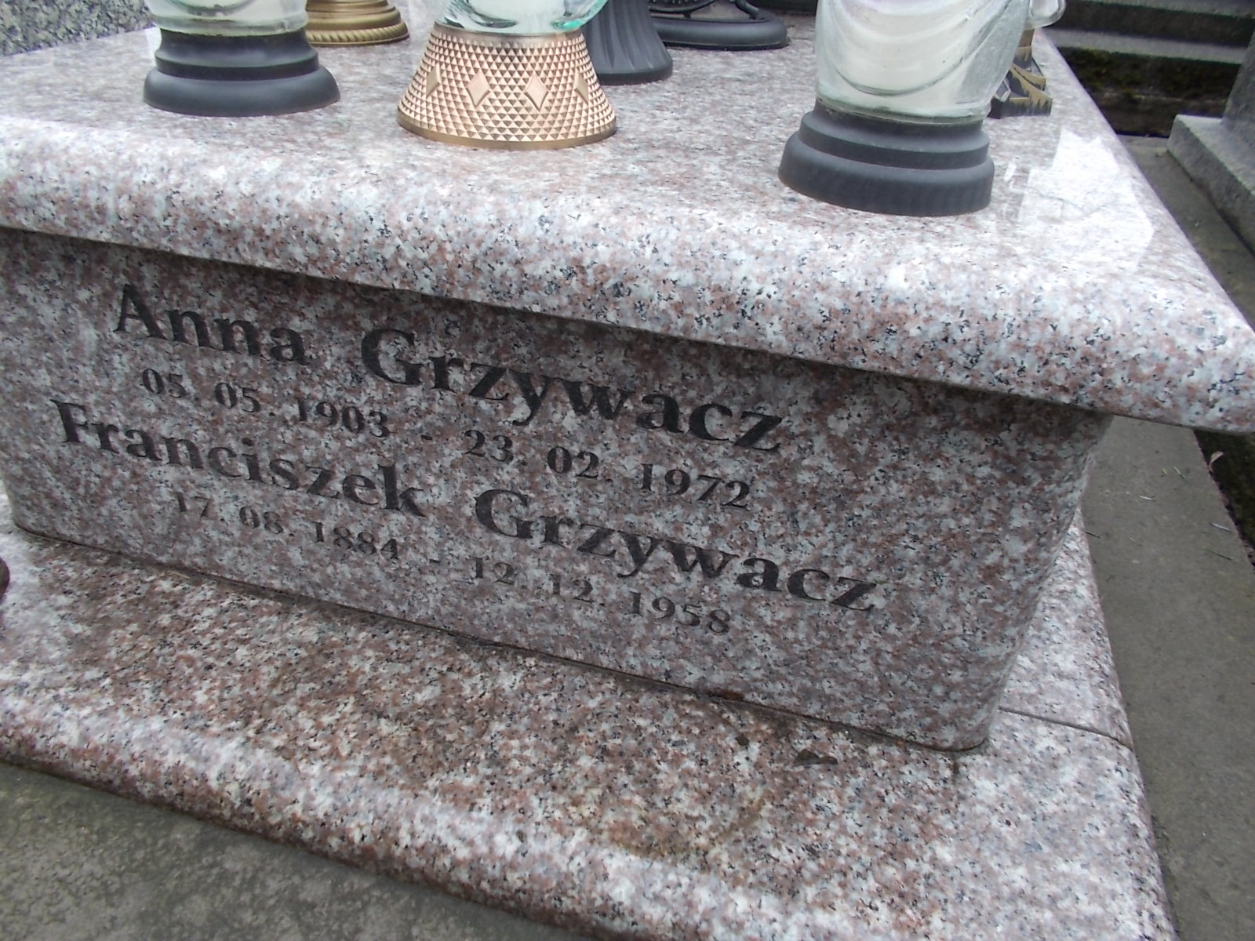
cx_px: 628
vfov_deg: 53.1
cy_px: 470
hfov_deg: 67.3
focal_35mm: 26
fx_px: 943
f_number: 3.2
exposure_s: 1/80
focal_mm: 4.6
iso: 80
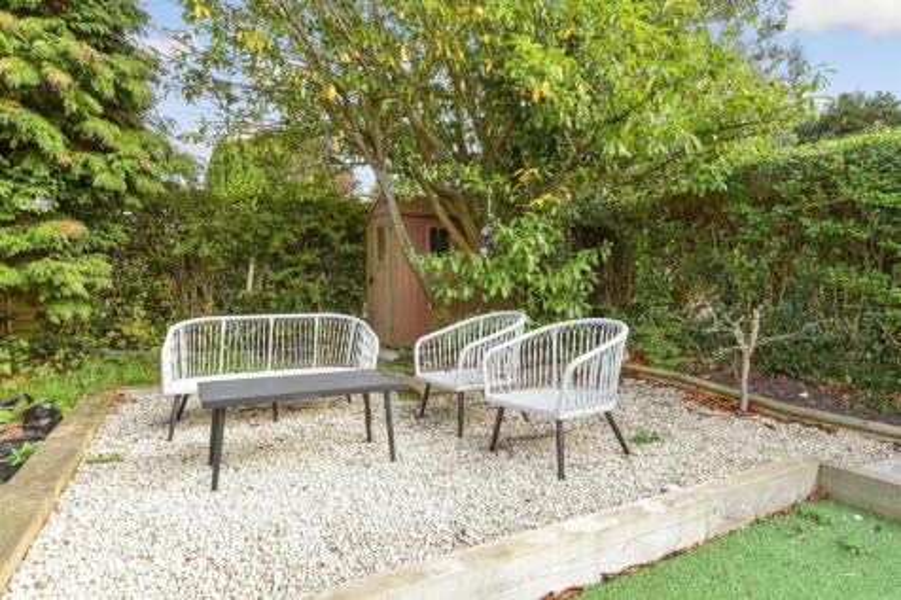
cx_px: 450
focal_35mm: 21
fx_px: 525
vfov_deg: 59.5
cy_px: 300
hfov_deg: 81.2
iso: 160
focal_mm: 14
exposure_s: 1/40
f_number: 8
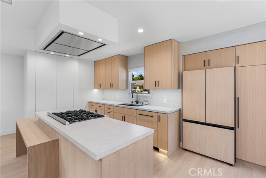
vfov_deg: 73.8
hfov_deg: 96.7
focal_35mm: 16
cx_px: 133
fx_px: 118
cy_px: 89
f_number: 8
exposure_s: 1/2.5
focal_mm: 16
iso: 100
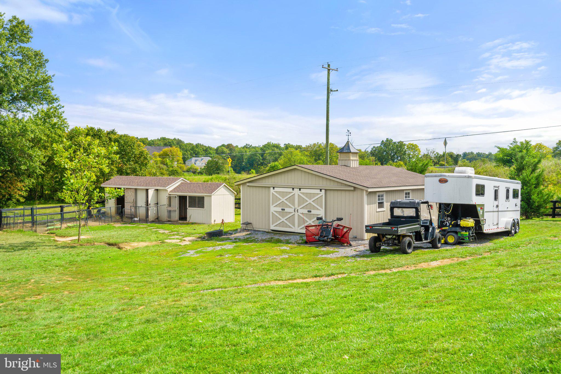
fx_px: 545
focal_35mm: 35
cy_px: 187
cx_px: 280
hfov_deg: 54.4
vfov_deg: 37.8
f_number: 10
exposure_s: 1/400
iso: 200
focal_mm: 35
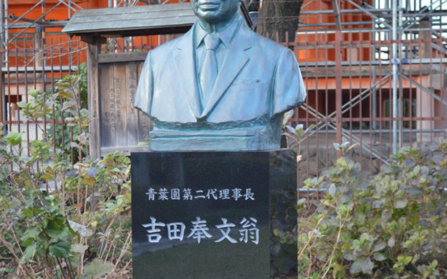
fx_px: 1291
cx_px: 224
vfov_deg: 12.3
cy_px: 199
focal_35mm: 106
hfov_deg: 19.6
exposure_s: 1/60
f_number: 5.3
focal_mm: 46
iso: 400
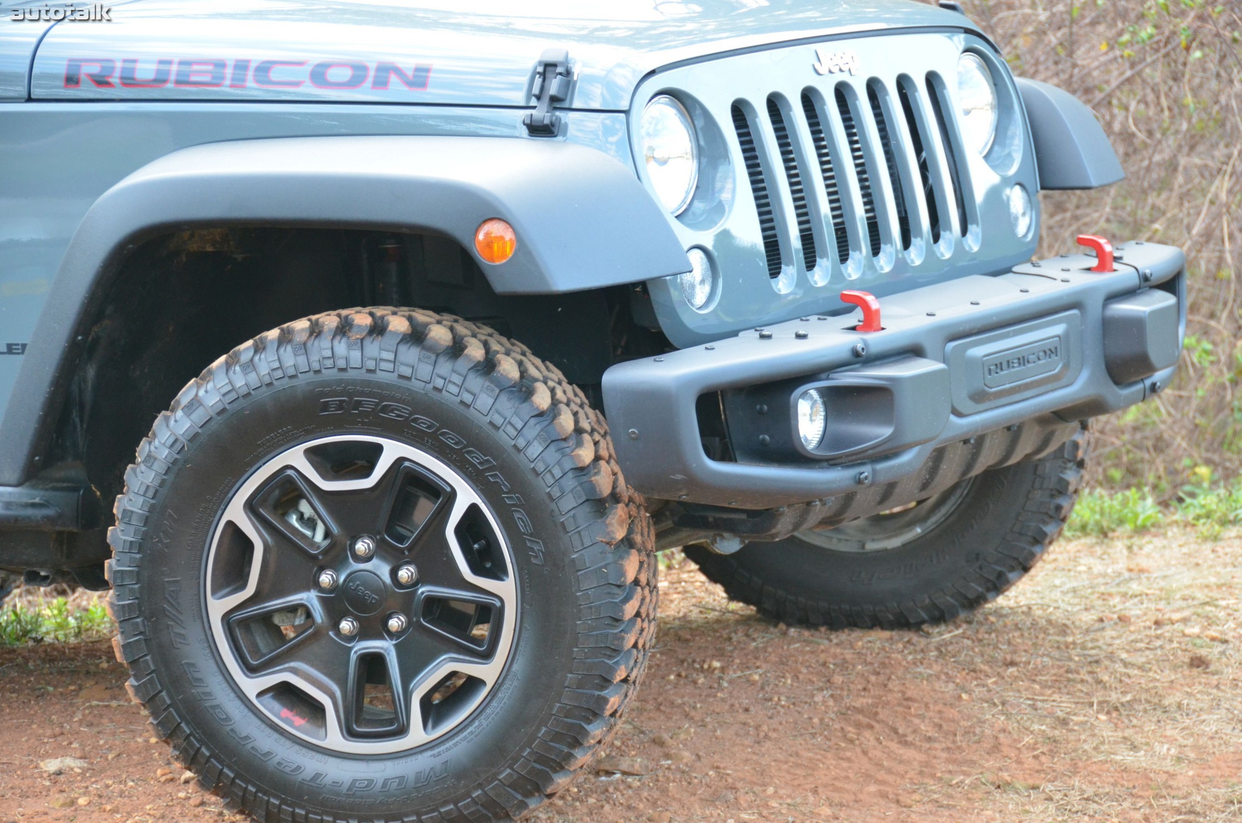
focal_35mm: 123
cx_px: 621
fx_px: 4235
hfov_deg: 16.7
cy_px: 412
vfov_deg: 11.1
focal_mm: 82
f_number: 5
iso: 1600
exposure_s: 1/250
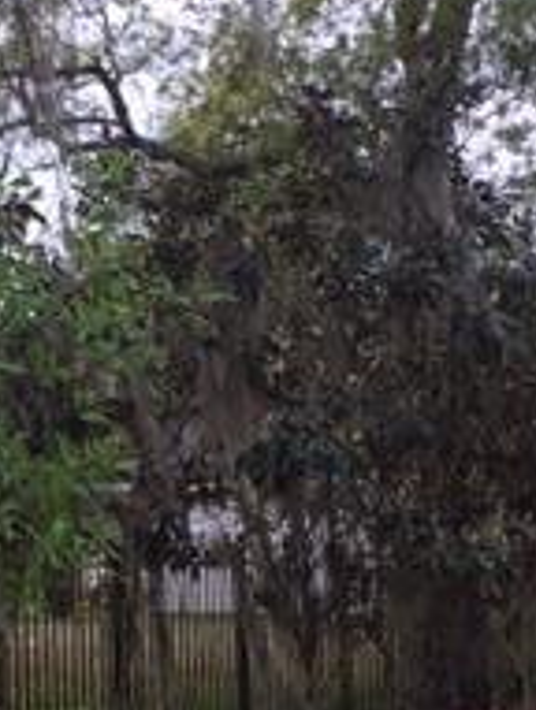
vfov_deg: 19.9
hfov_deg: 15.1
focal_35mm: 97
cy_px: 598
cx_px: 30
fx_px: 1996
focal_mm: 4.15
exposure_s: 1/131
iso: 32
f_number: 2.2
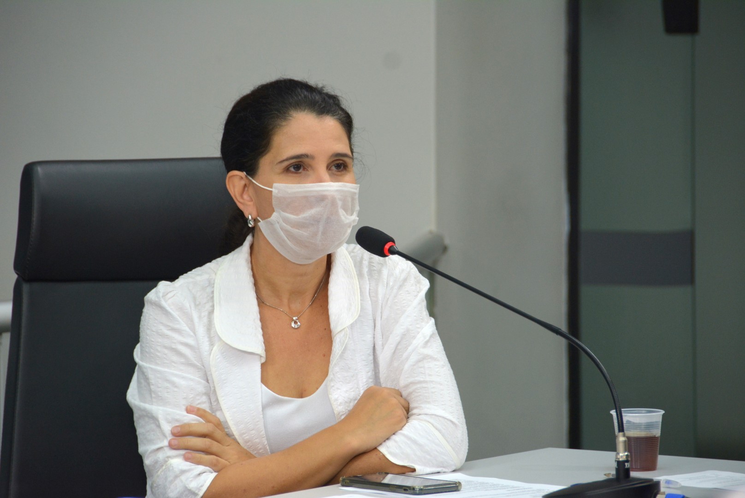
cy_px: 249
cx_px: 372
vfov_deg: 4.6
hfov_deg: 6.9
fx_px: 6213
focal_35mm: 300
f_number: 5.6
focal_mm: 200
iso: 900
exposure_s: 1/125
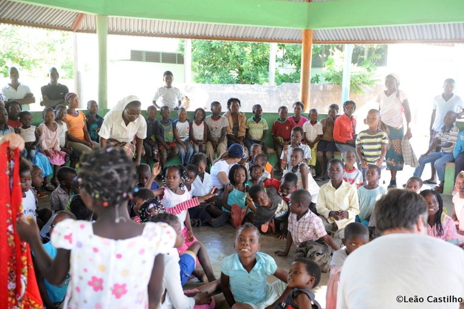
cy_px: 152
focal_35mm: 40
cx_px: 234
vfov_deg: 33.4
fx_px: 515
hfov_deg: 48.5
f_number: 3.5
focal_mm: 38
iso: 800
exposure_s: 1/100
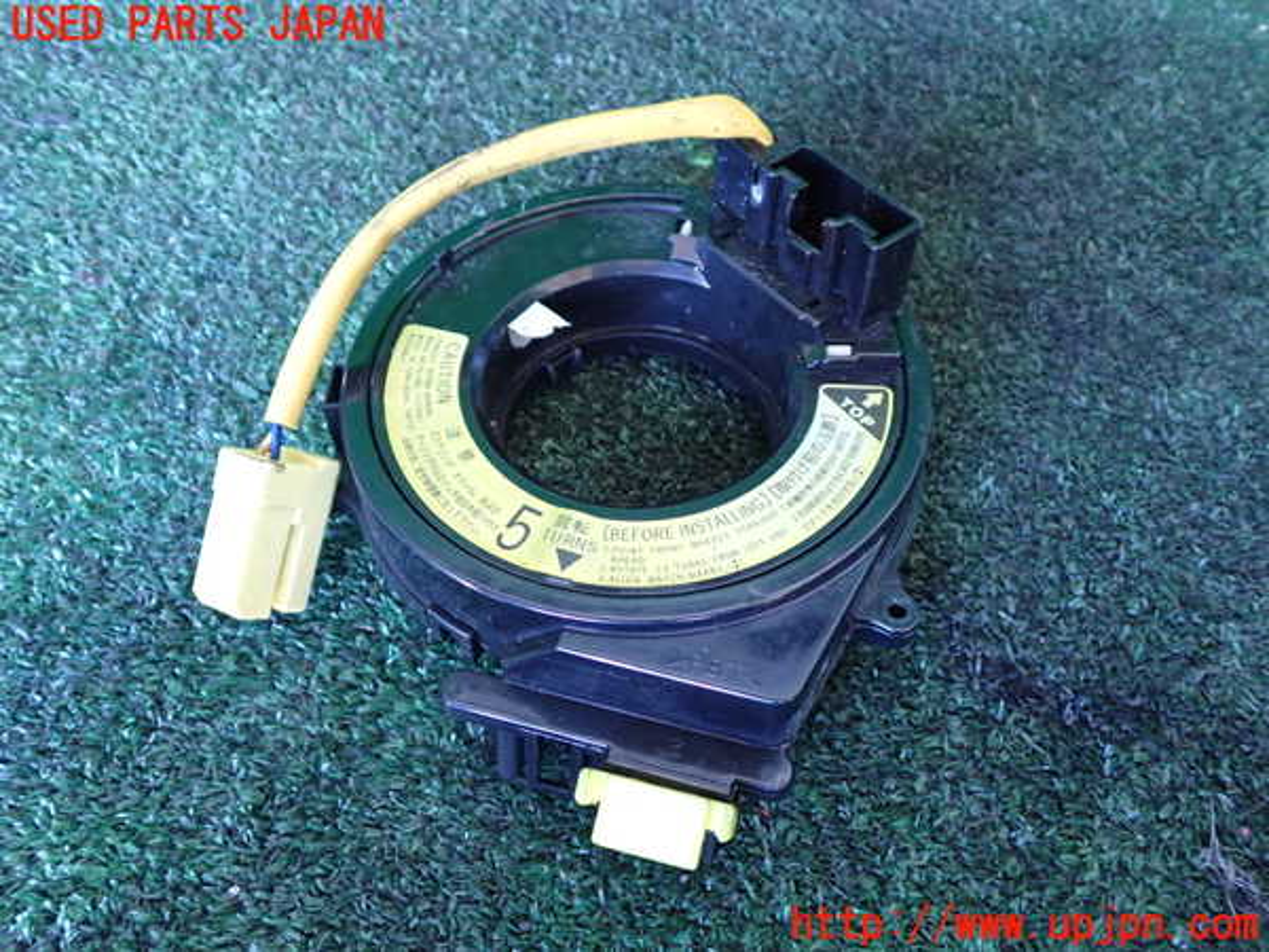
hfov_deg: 60.0
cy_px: 476
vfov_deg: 46.8
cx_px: 634
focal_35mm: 30
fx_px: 1100
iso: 800
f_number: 2.3
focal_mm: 5.4
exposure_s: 1/30
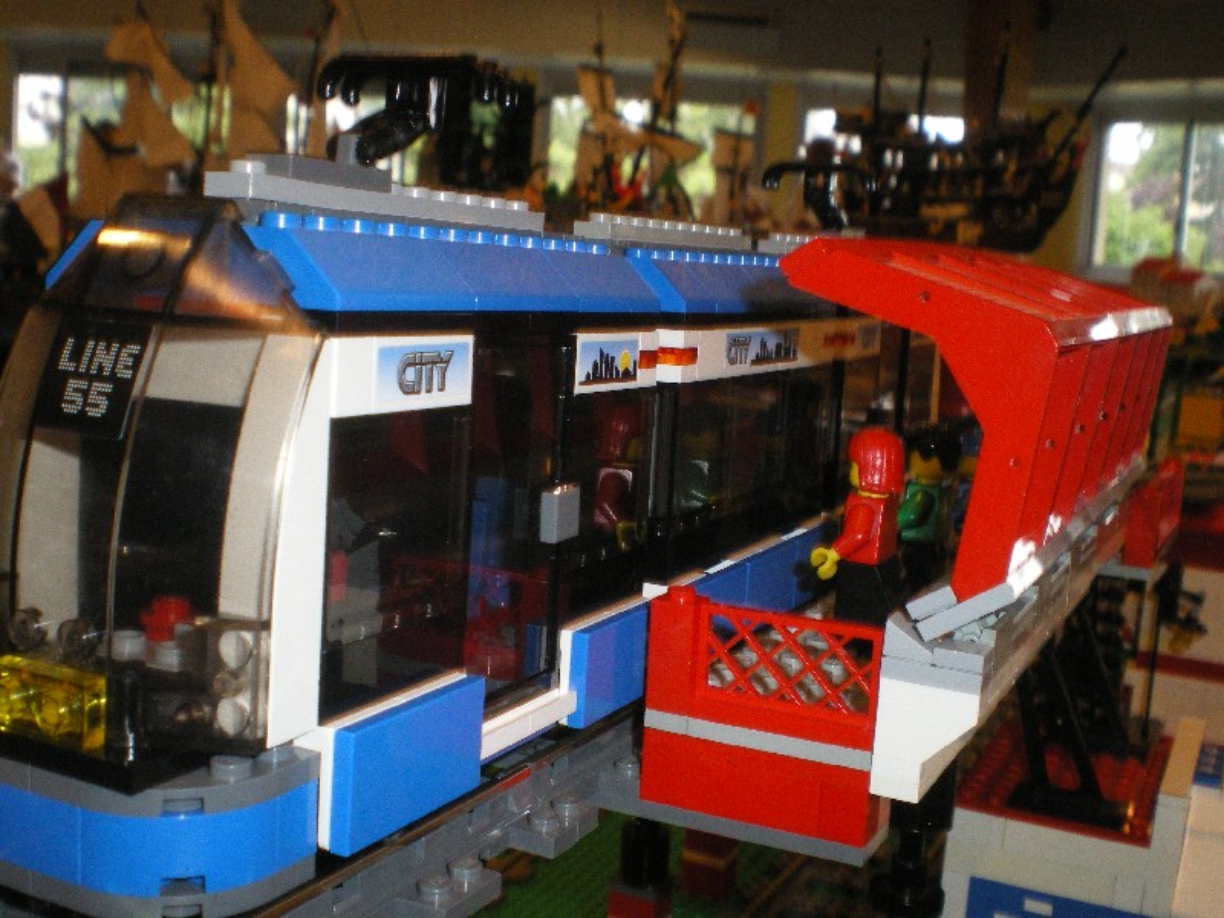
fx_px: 1485
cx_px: 612
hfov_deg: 44.8
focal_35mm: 42
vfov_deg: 34.3
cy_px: 459
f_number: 4.9
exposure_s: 1/50
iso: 400
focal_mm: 7.4
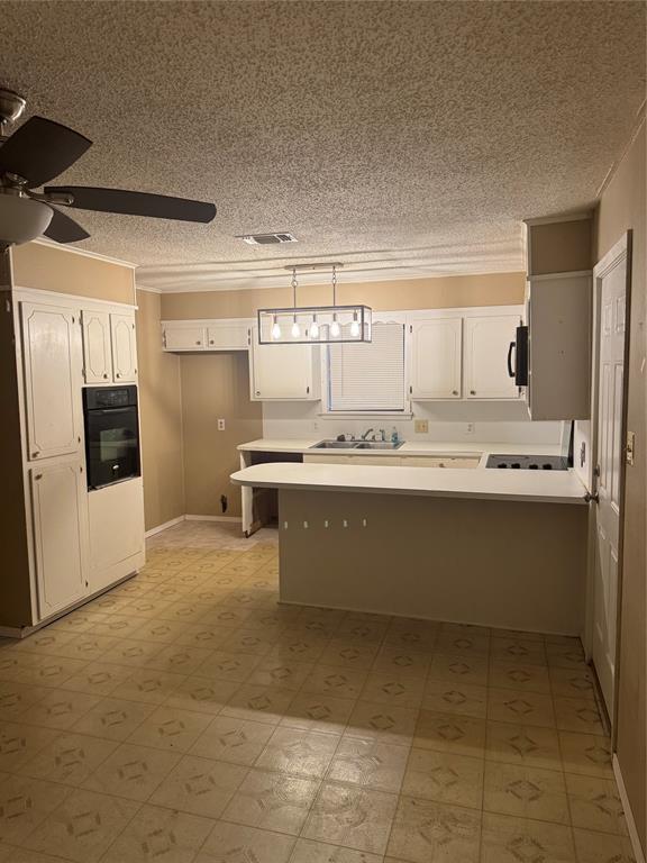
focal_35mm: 24
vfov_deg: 71.6
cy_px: 432
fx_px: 598
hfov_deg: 56.8
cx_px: 324
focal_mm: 6.76
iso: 250
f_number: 1.78
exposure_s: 1/60
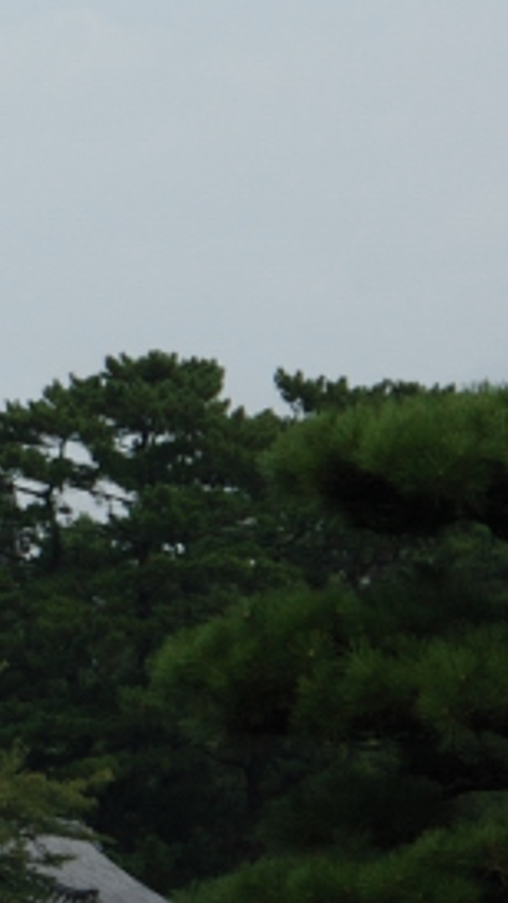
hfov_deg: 2.9
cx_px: -1092
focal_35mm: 410
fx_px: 9824
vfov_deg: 5.3
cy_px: 377
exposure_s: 1/400
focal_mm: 70
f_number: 10
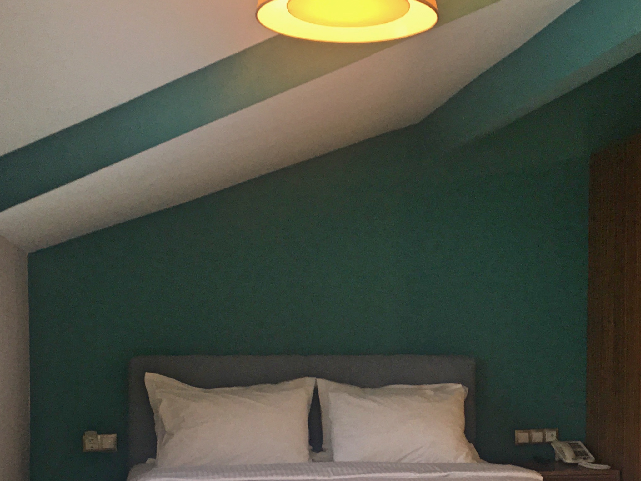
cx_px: 358
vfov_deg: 25.3
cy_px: 365
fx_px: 1056
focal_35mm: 57
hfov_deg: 33.7
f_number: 2.2
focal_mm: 4.15
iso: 50
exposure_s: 1/33
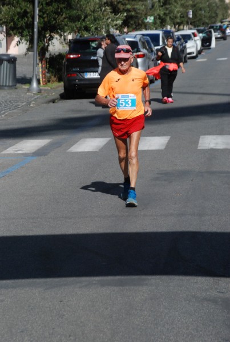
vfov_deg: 15.2
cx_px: 115
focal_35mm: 135
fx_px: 1287
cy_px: 171
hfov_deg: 10.2
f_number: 8
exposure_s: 1/2000
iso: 1000
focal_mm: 90
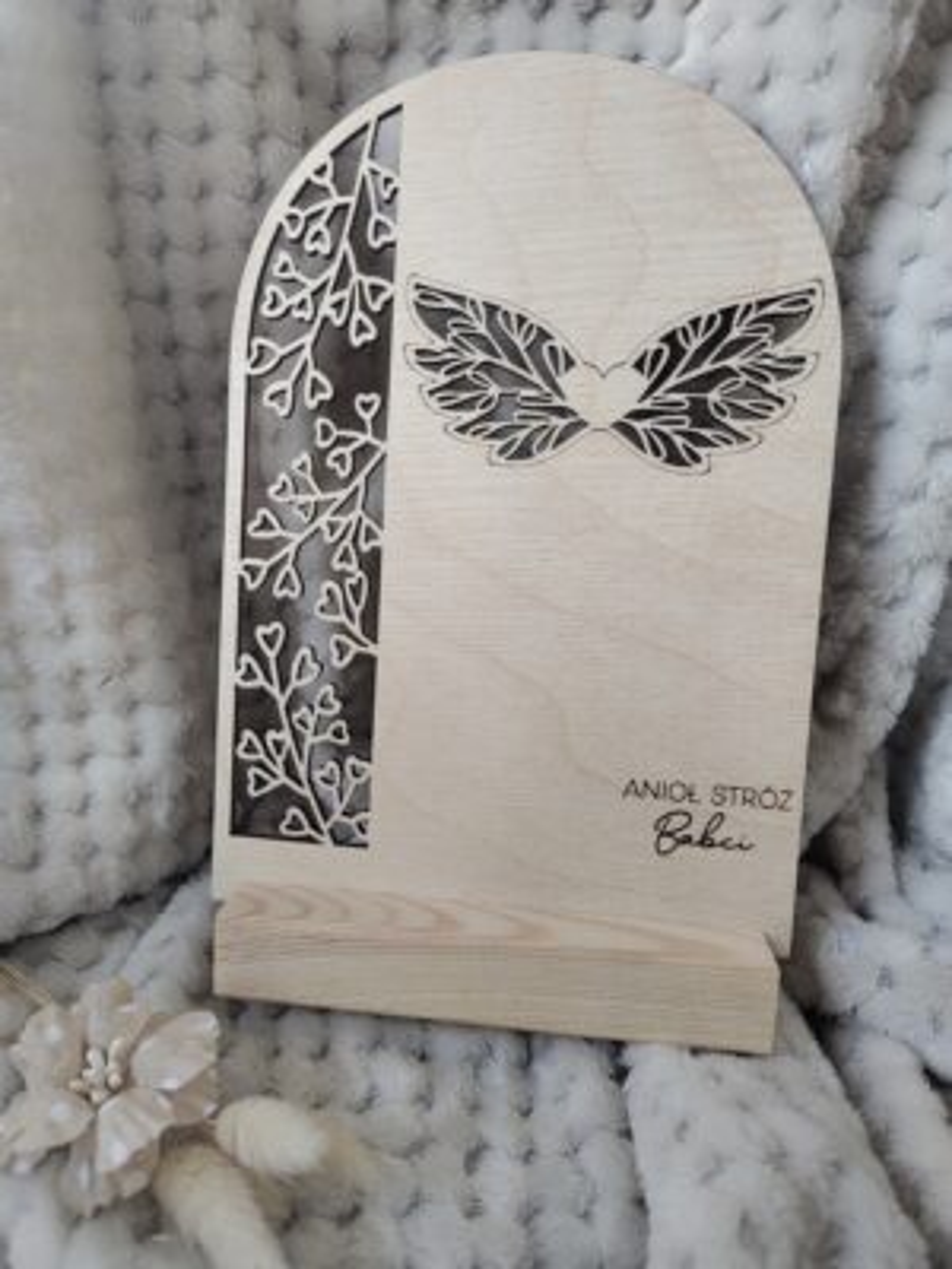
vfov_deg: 73.9
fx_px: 843
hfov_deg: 58.9
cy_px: 634
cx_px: 476
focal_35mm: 23
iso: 447
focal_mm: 5.56
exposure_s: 1/100
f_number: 1.8
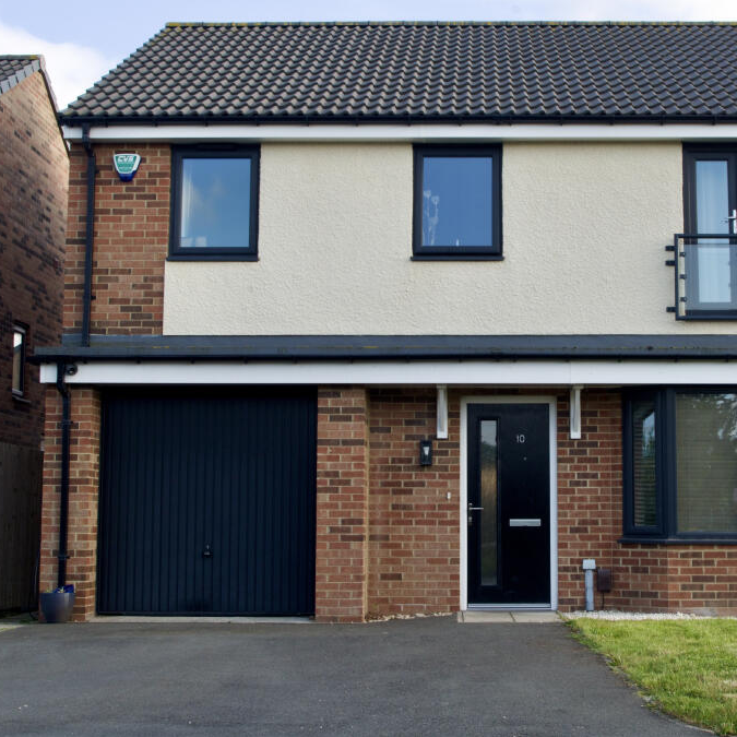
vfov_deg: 31.6
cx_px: 457
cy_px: 369
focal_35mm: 54
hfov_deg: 31.5
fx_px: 1301
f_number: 11
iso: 400
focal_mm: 28.13
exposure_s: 1/100
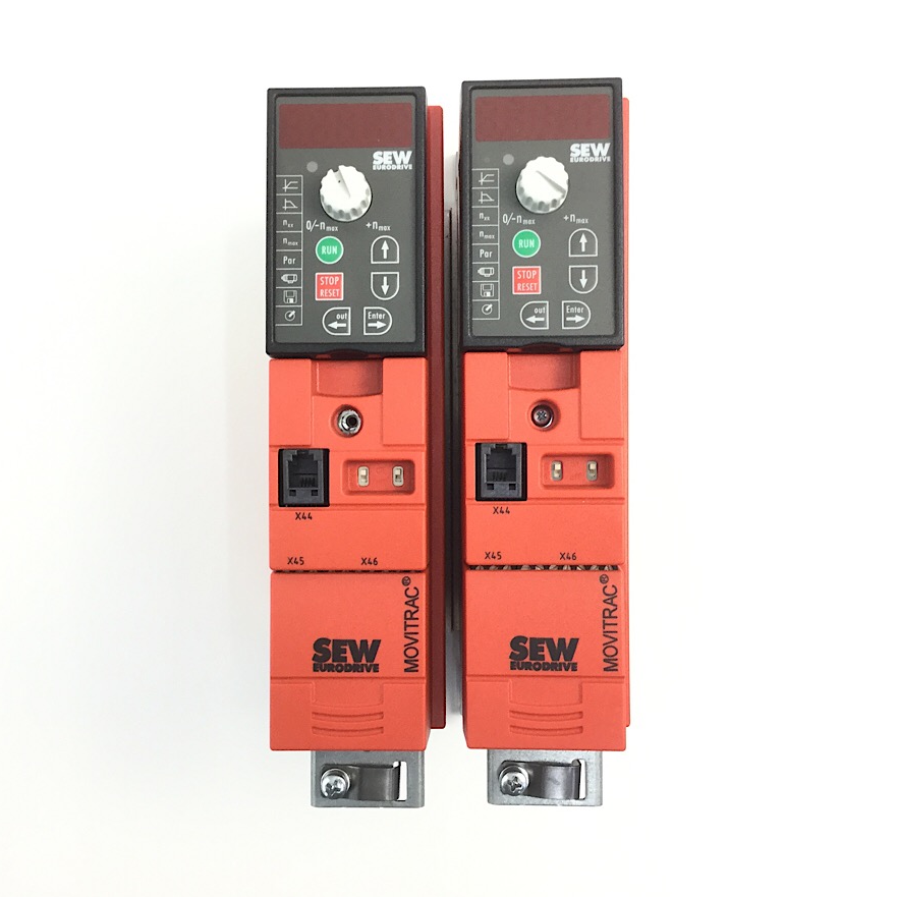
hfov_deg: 44.9
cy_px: 450
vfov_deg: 44.9
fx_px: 1085
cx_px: 404
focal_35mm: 37
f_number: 2.4
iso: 80
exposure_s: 1/33
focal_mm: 3.3
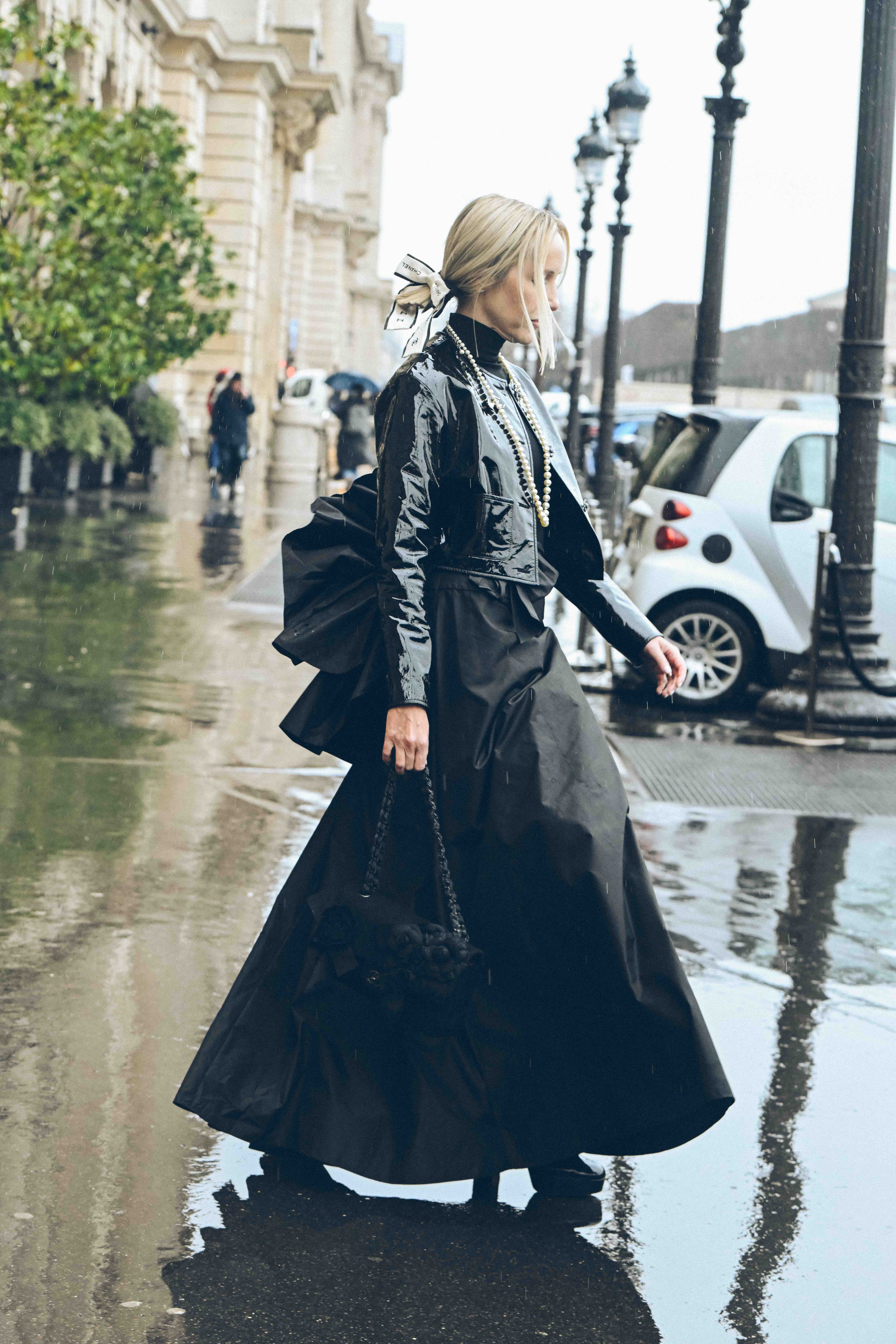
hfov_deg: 17.5
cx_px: 448
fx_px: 2912
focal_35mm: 78
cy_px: 672
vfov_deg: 26.0
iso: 4000
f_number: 6.3
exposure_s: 1/400
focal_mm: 78
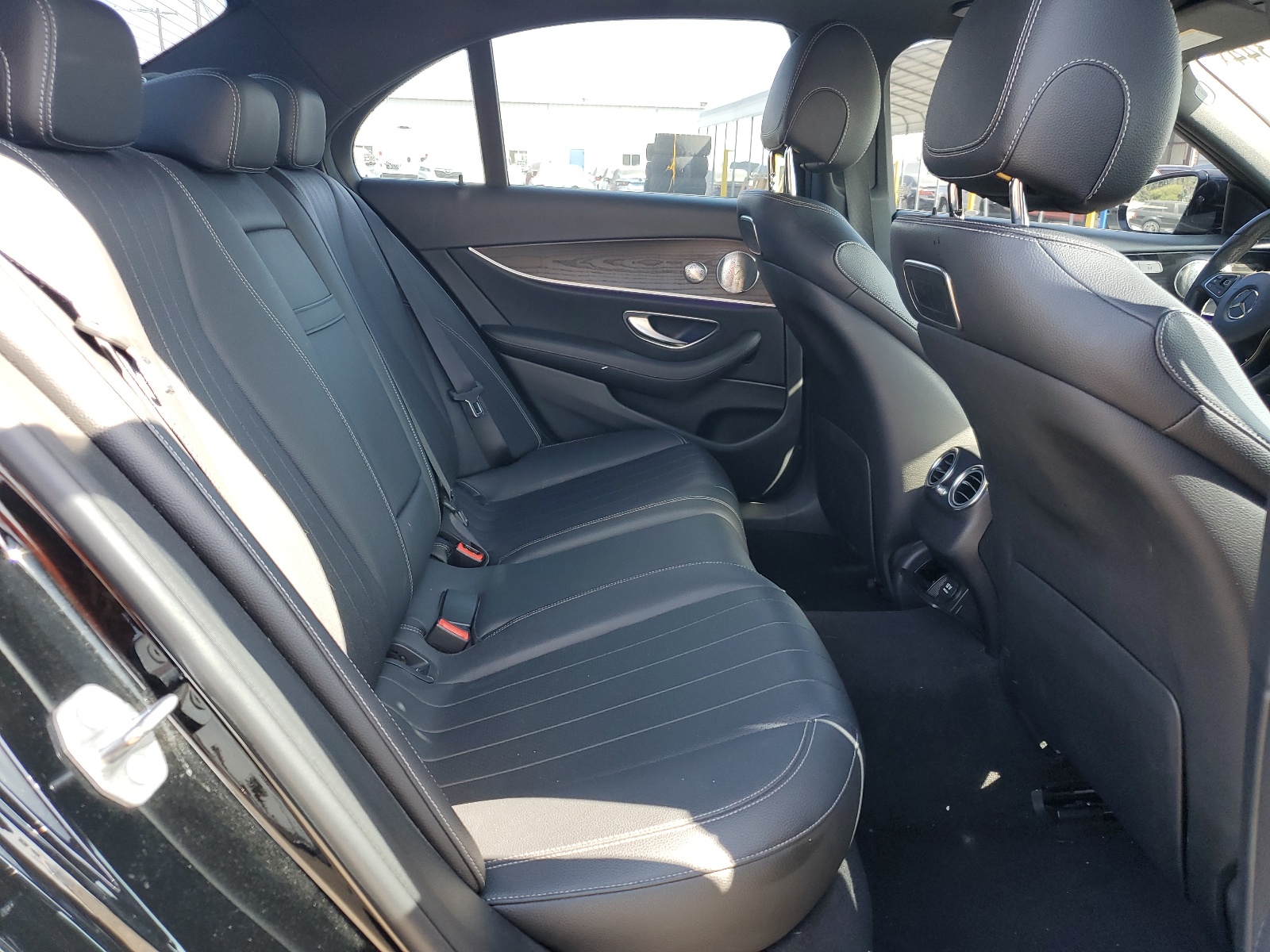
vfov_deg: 53.1
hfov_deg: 67.3
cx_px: 635
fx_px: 954
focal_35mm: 26
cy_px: 476
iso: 58
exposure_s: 1/120
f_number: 1.5
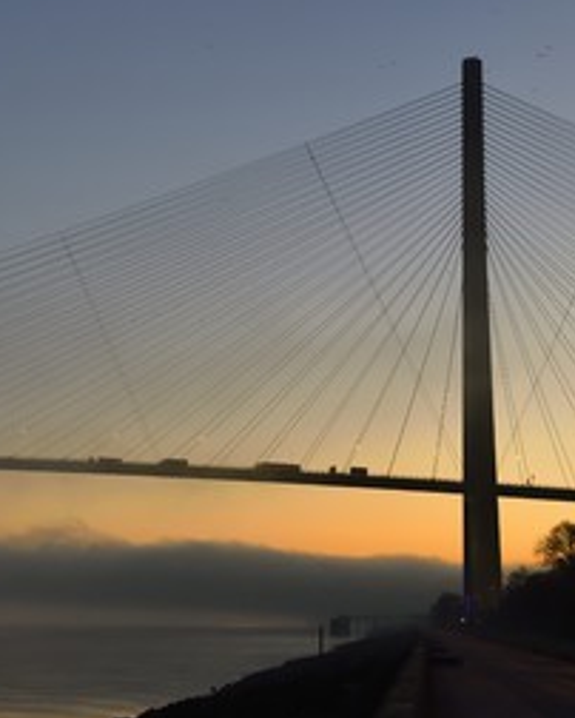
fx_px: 1593
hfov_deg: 20.3
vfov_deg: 25.4
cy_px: 353
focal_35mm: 75
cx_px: 128
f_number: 5.6
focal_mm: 48
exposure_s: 1/80
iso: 800
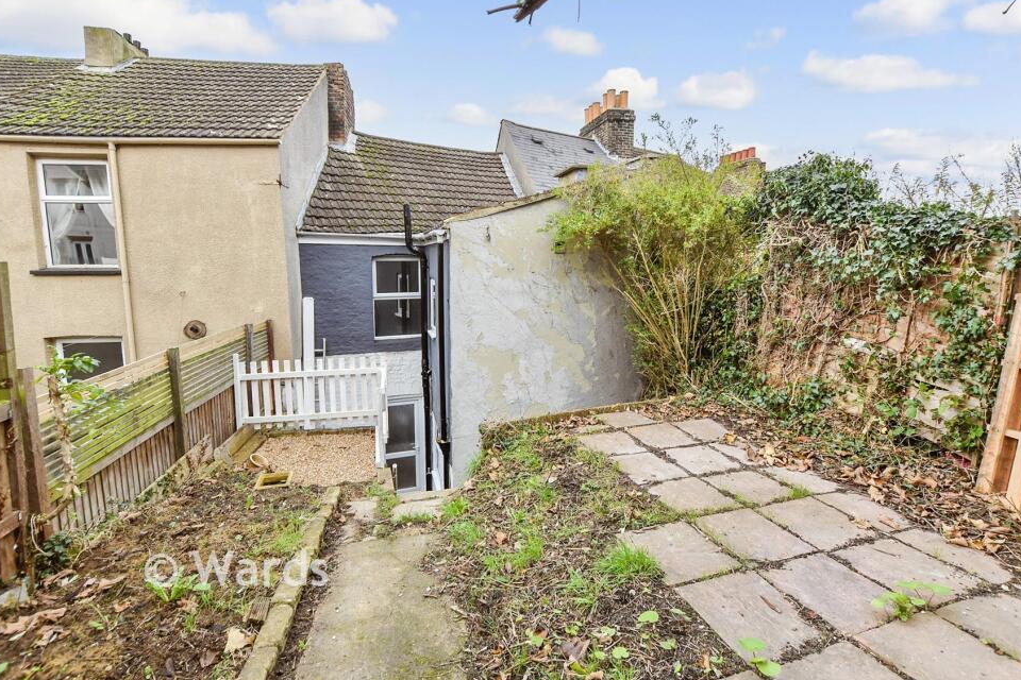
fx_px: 454
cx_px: 498
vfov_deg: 73.7
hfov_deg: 96.7
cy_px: 320
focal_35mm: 16
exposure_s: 1/60
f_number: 6.3
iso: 160
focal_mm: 10
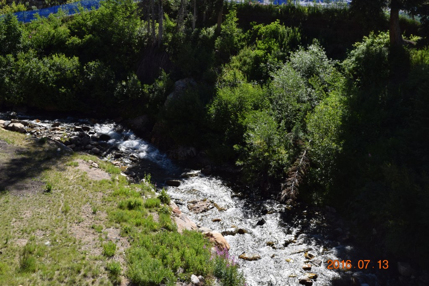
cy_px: 143
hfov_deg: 43.6
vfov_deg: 29.8
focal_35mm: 45
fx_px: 536
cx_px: 214
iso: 100
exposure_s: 1/200
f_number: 9
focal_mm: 30
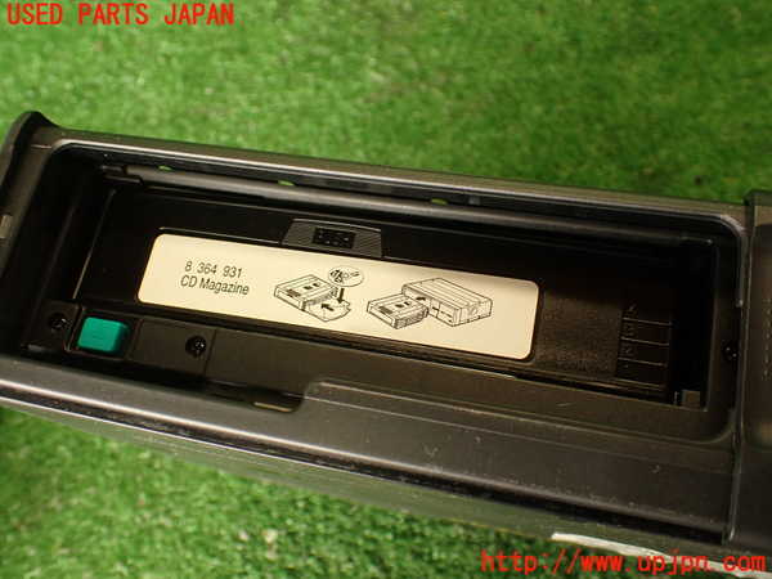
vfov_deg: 44.2
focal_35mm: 32
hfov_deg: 56.8
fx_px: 714
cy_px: 290
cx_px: 386
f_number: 2.4
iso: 200
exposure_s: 1/40
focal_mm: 5.79
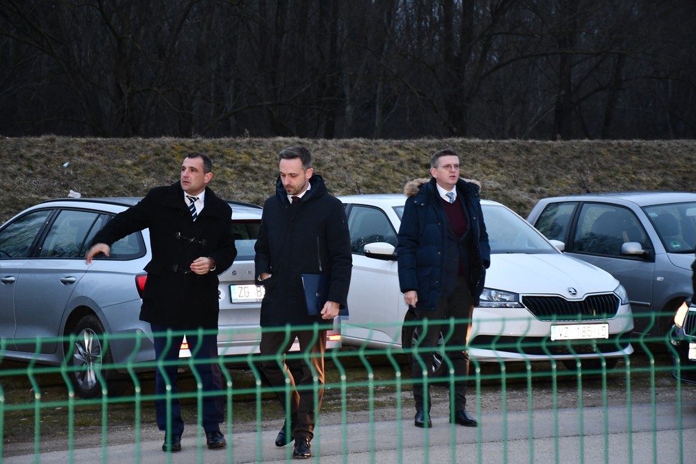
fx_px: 2049
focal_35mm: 106
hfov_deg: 19.3
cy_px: 231
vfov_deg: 12.9
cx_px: 348
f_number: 5
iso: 1600
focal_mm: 70
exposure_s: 1/60
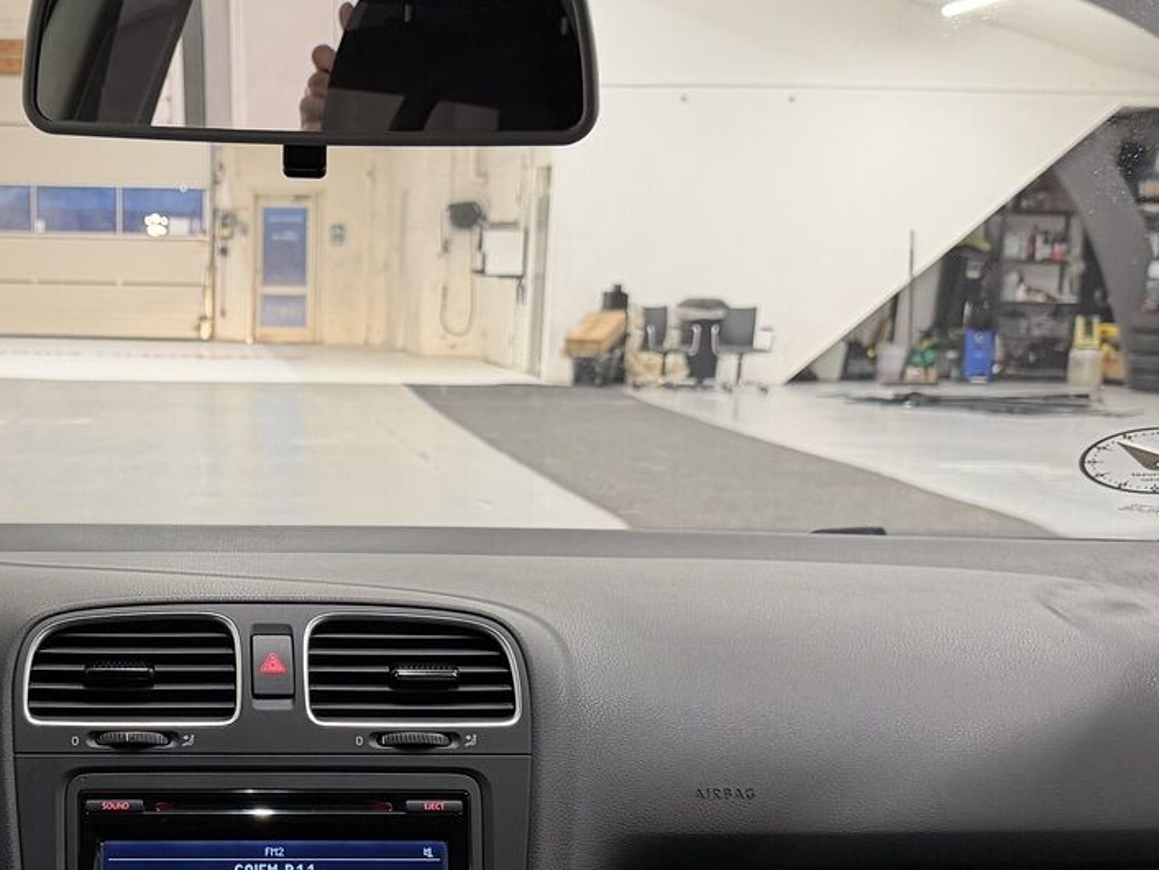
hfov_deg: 32.3
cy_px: 680
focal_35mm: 58
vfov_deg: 24.9
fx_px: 1943
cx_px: 234
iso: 250
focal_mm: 6.76
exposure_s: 1/50
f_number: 1.78
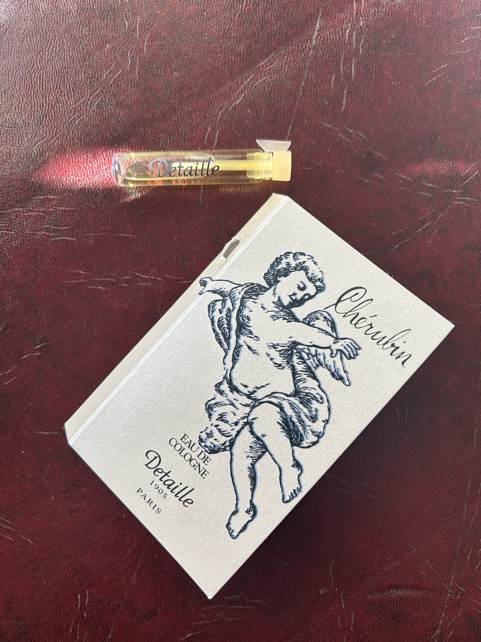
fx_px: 482
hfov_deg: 53.1
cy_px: 321
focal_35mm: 26
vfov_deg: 67.3
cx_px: 240
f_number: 1.5
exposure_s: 1/290
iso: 40
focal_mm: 5.7
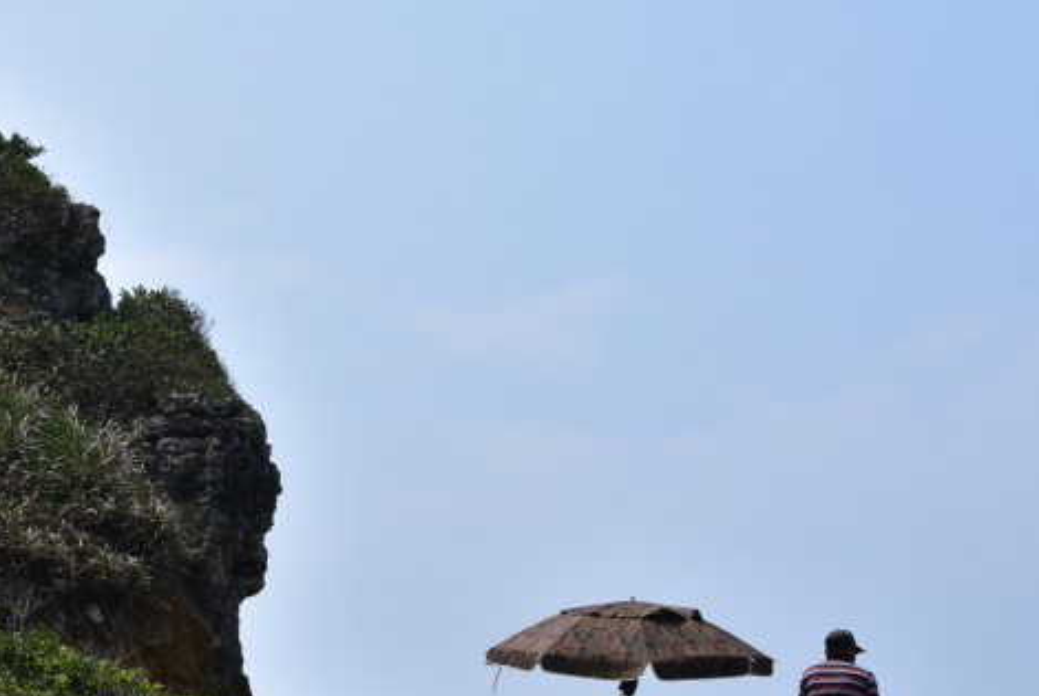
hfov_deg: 22.7
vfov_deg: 15.3
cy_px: 555
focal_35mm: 89
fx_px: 2571
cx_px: 314
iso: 100
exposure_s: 1/250
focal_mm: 31
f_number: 10
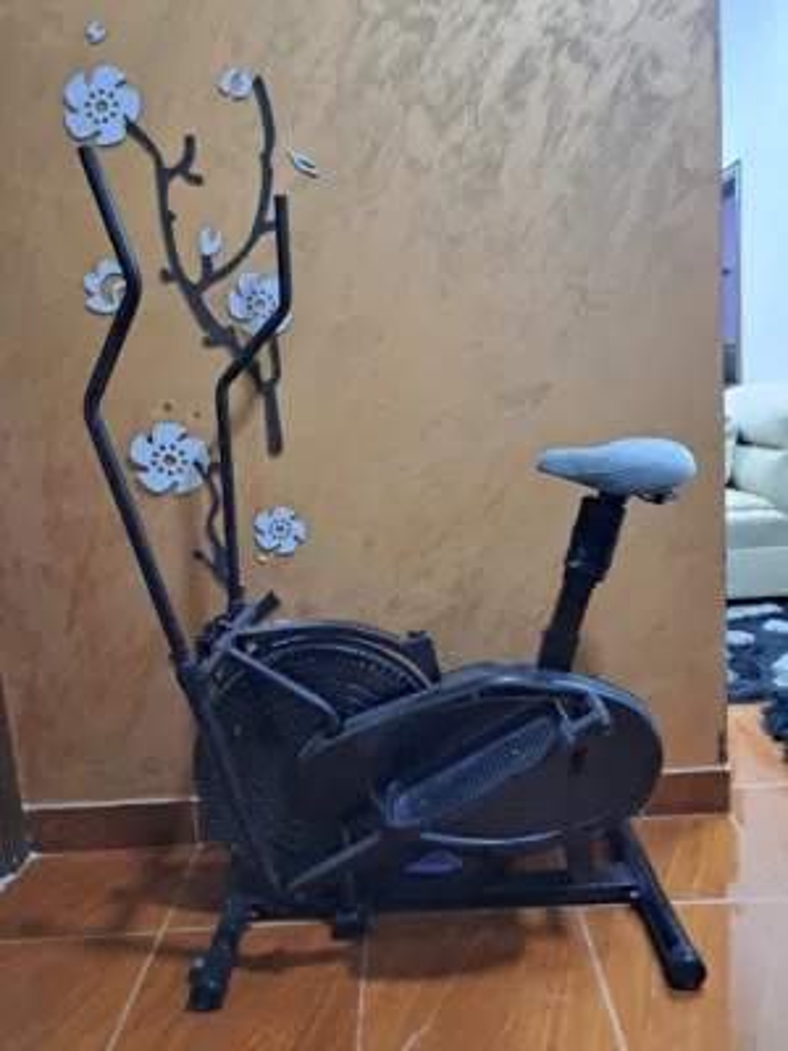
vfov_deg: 69.4
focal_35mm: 25
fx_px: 759
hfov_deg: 54.9
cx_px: 394
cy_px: 526
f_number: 1.8
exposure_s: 1/25
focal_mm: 4.65
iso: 400
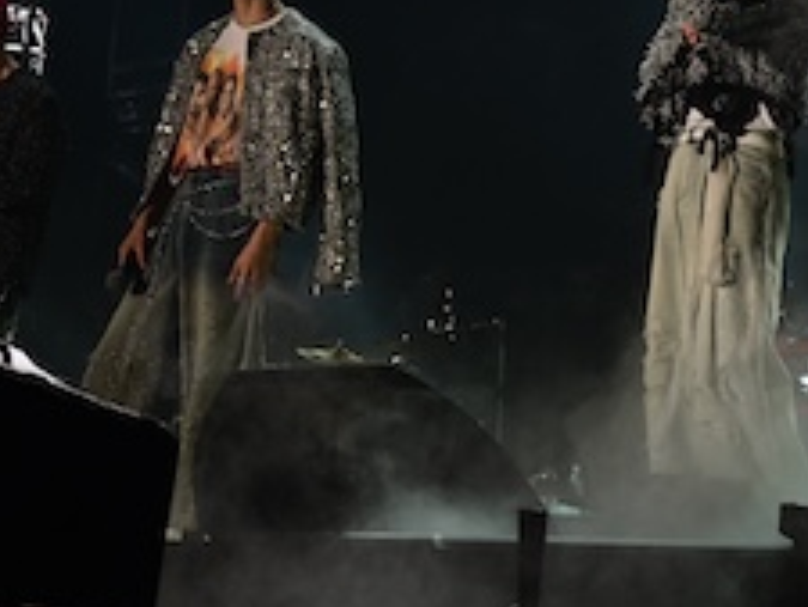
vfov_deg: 8.2
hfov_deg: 10.9
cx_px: -136
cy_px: -74
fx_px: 4180
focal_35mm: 179
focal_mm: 70
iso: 1600
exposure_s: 1/200
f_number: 8
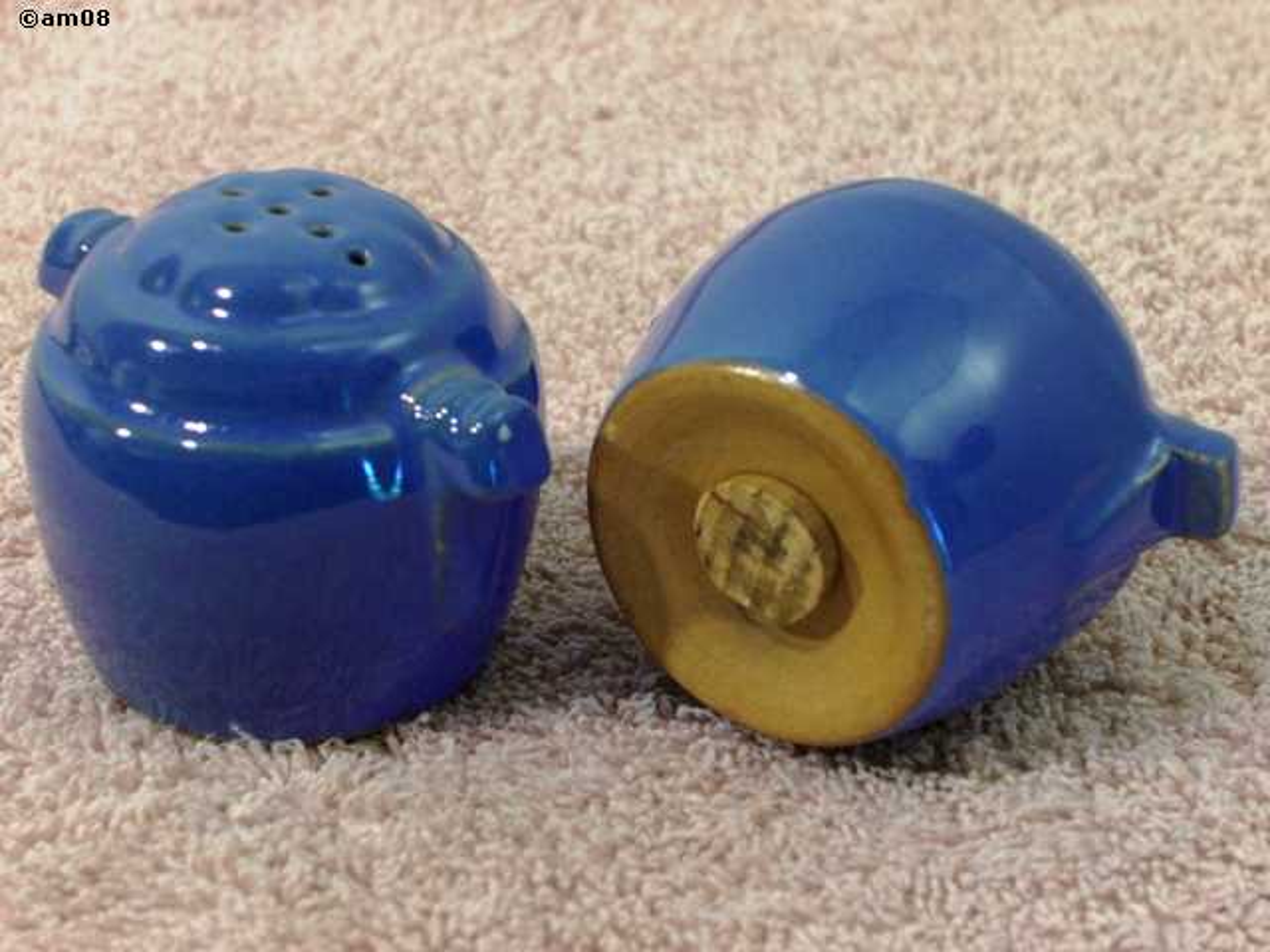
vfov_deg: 15.9
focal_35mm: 93
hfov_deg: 21.1
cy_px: 476
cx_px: 635
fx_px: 3412
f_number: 4.8
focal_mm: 19.4
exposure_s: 1/13
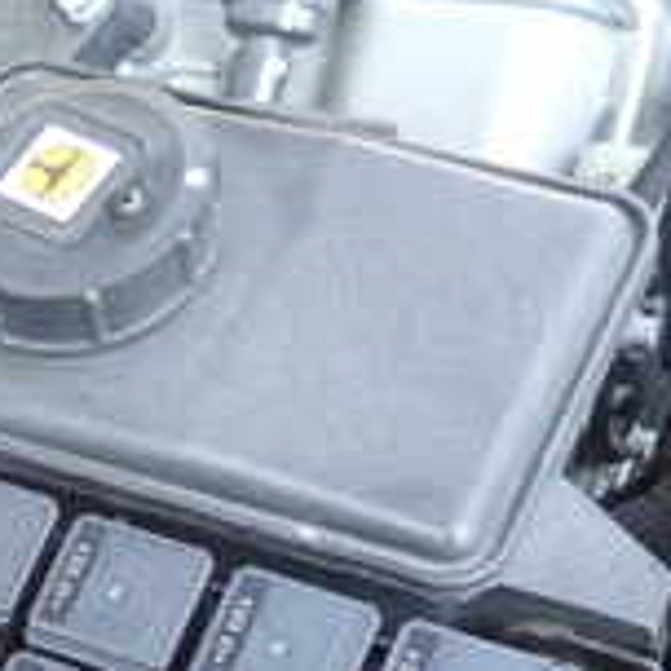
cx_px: -397
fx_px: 1908
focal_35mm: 87
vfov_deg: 18.3
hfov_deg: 17.5
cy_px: 914
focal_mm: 4.5
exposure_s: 1/80
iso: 100
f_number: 2
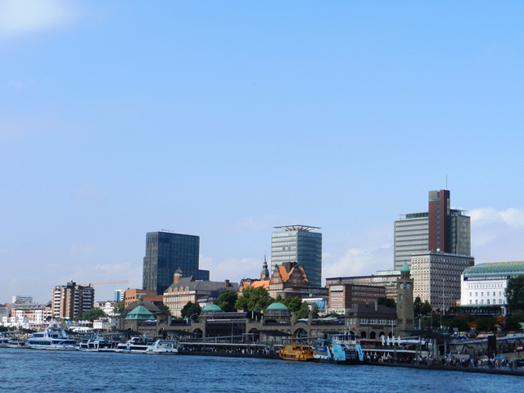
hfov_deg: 28.6
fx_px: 1029
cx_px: 262
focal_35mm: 68
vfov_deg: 21.6
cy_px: 196
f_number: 4.6
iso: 160
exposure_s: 1/1250
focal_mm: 12.3
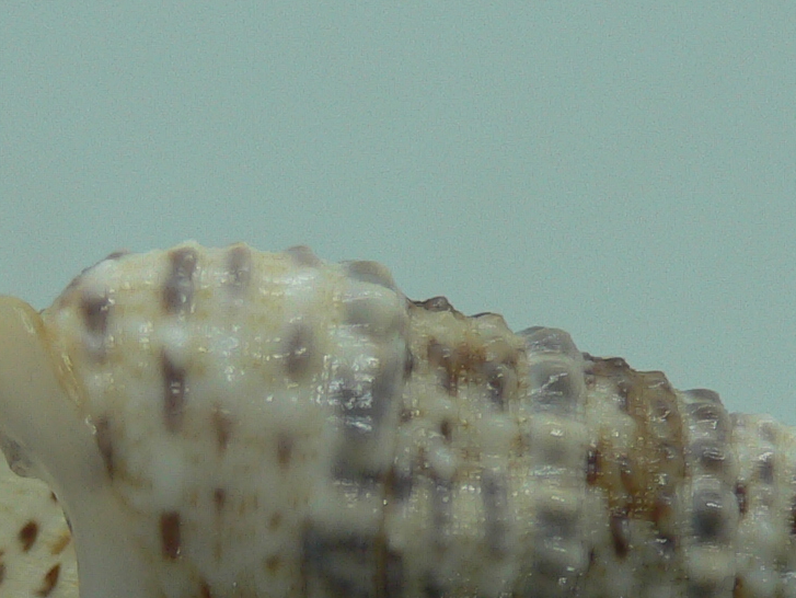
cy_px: 681
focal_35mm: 97
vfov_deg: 14.8
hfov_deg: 20.2
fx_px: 2232
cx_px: 428
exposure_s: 1/60
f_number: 2.8
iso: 80
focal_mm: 4.6
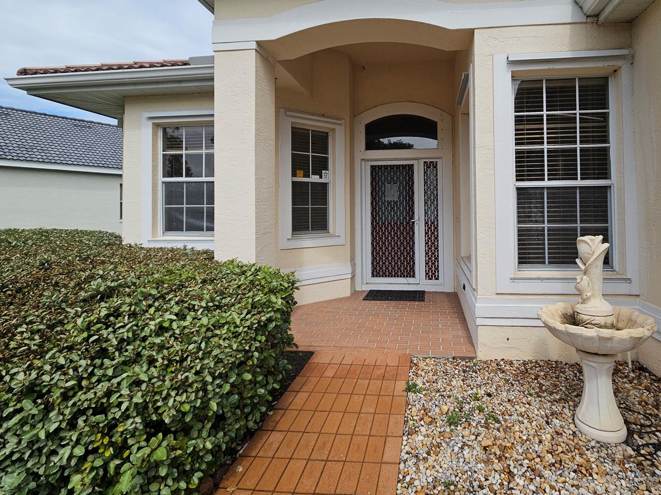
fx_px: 306
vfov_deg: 77.6
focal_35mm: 16
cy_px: 212
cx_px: 398
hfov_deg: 93.2
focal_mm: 2.2
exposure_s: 1/2607
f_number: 2.2
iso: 50
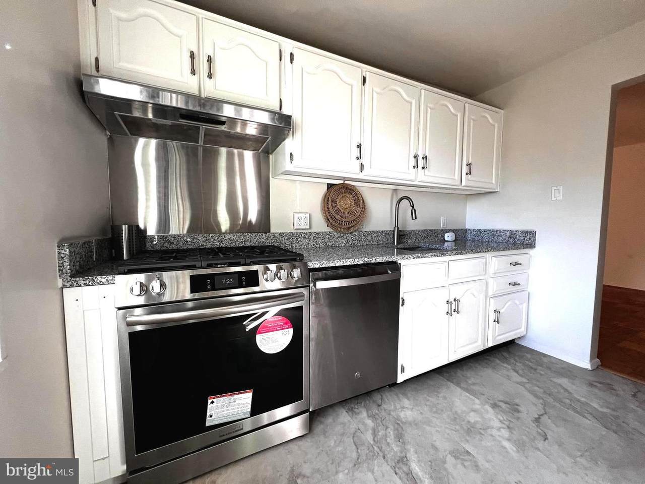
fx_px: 242
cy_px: 242
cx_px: 322
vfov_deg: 89.9
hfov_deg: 106.2
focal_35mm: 13
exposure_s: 1/99
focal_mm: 1.57
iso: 100
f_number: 1.8
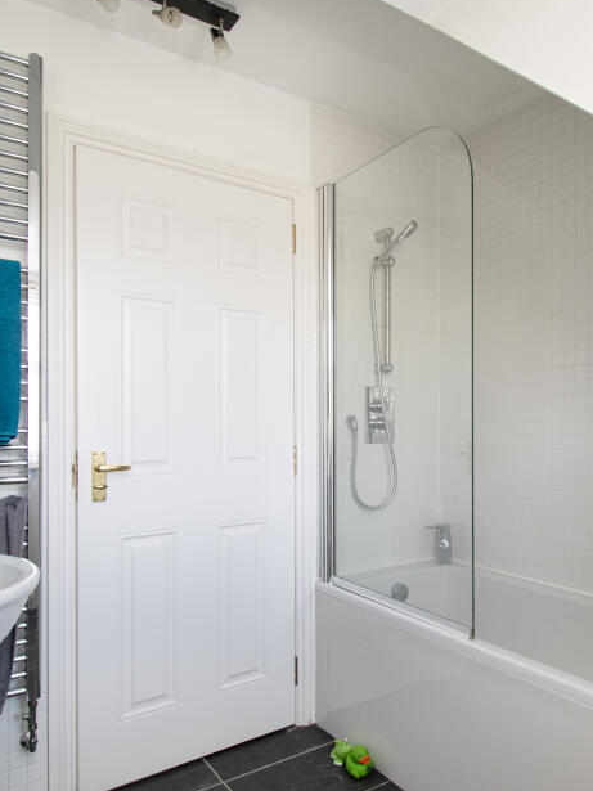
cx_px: 347
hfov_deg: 56.5
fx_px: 548
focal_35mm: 24
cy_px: 430
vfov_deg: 71.5
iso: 320
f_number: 9
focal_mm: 10
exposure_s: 1/5
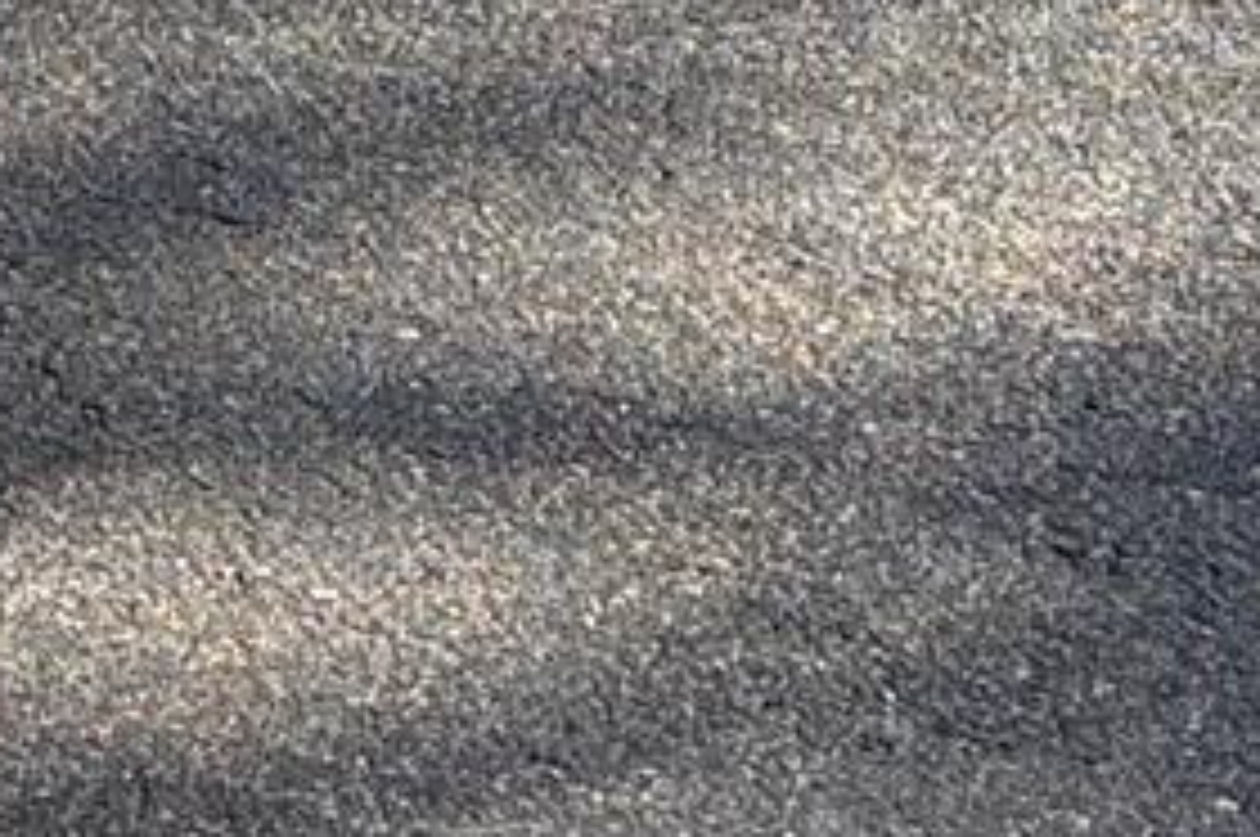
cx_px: 446
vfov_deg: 6.0
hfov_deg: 10.4
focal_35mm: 198
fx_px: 6922
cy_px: -2250
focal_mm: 5.96
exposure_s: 1/799
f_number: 1.6
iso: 50
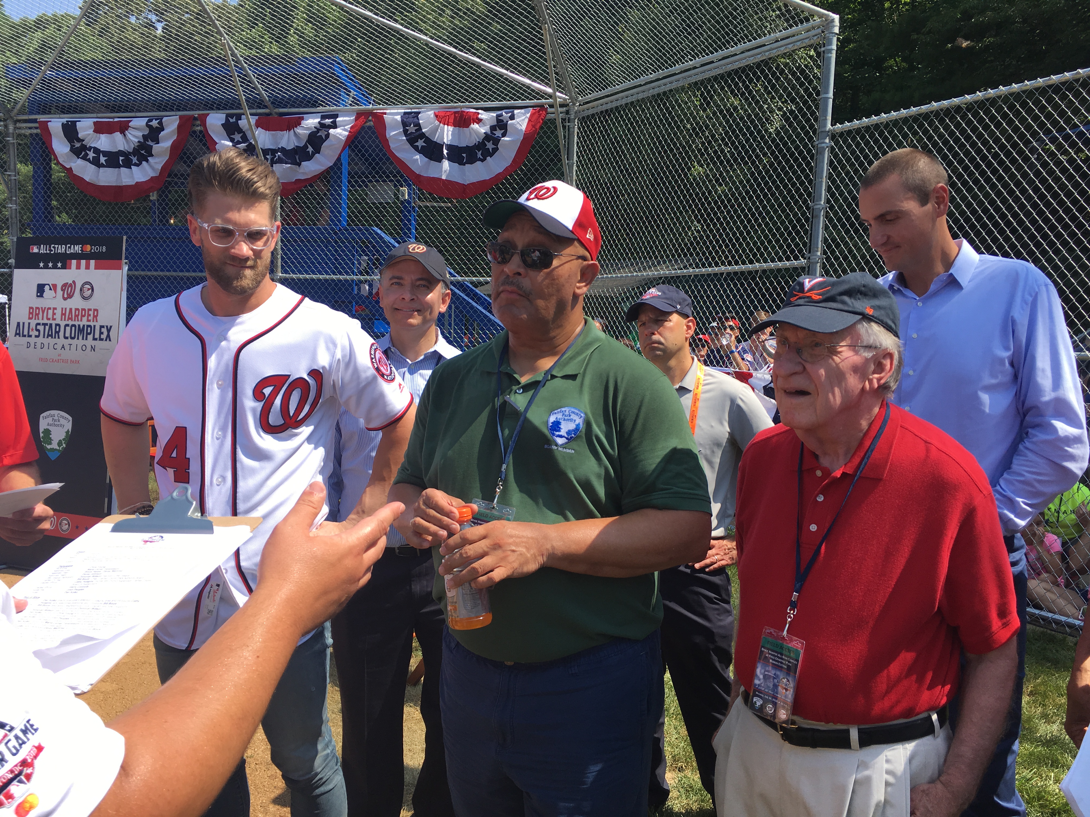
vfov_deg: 48.2
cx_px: 545
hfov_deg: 61.7
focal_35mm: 29
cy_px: 408
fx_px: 913
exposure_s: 1/1040
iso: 25
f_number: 2.2
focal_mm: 4.15
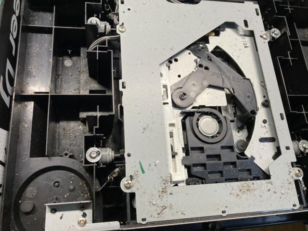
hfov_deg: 63.4
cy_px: 116
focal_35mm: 28
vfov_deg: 49.7
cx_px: 154
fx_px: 249
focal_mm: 3.99
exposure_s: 1/100
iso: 80
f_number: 1.8
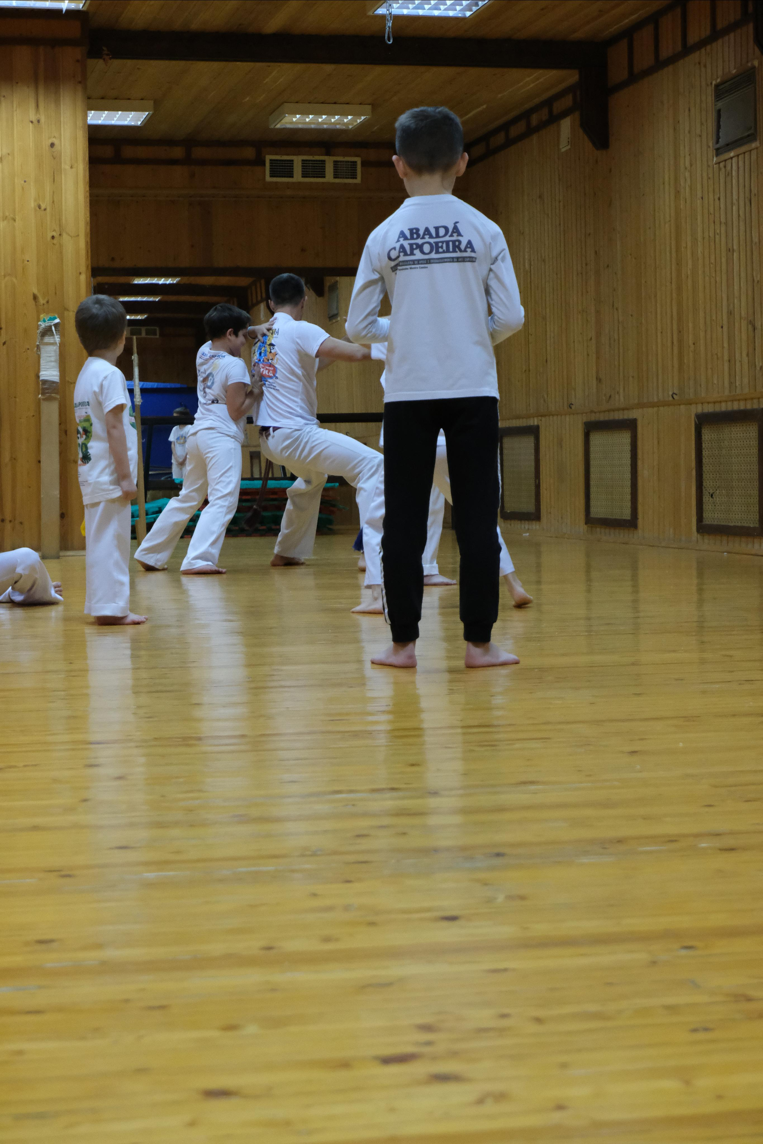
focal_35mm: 68
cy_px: 572
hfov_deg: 20.0
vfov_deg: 29.7
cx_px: 382
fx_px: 2162
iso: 6400
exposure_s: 1/140
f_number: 5.6
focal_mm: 45
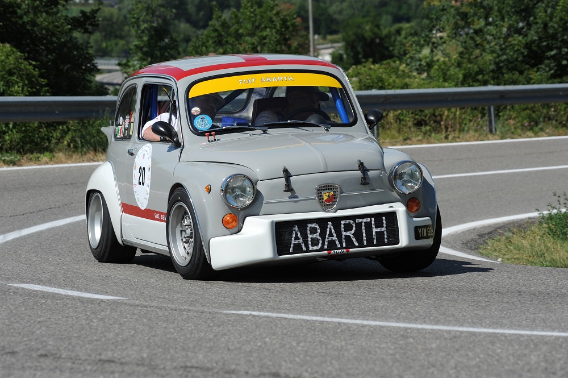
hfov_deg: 14.2
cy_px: 189
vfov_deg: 9.4
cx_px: 284
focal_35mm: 145
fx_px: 2286
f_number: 8
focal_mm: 145
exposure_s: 1/640
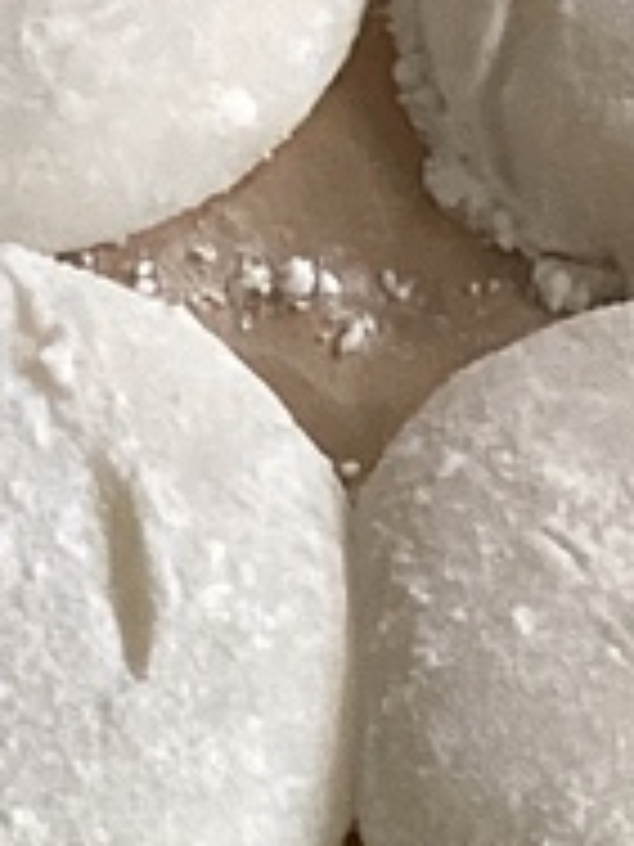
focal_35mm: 220
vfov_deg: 7.7
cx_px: 382
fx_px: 5372
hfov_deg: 6.8
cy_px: 2680
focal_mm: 3.3
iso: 160
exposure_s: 1/60
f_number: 2.4
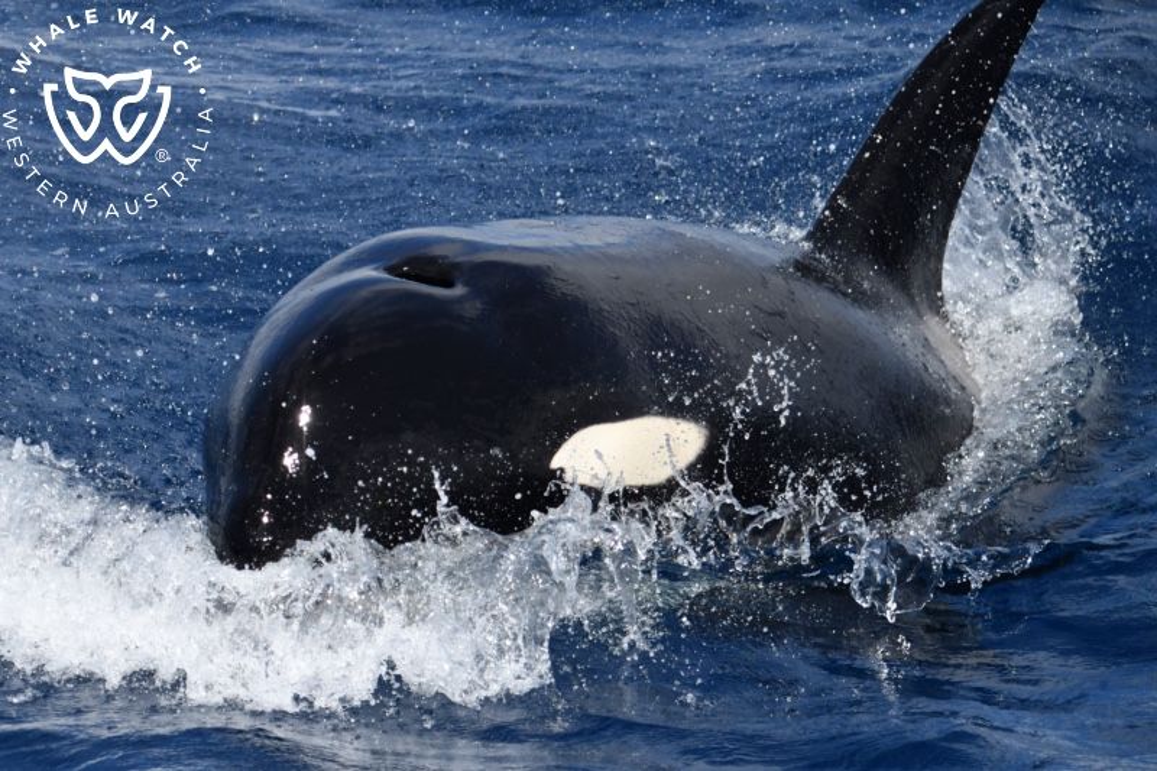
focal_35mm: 300
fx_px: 9639
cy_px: 386
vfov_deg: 4.6
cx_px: 578
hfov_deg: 6.9
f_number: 5.6
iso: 1000
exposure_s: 1/8000
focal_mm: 300
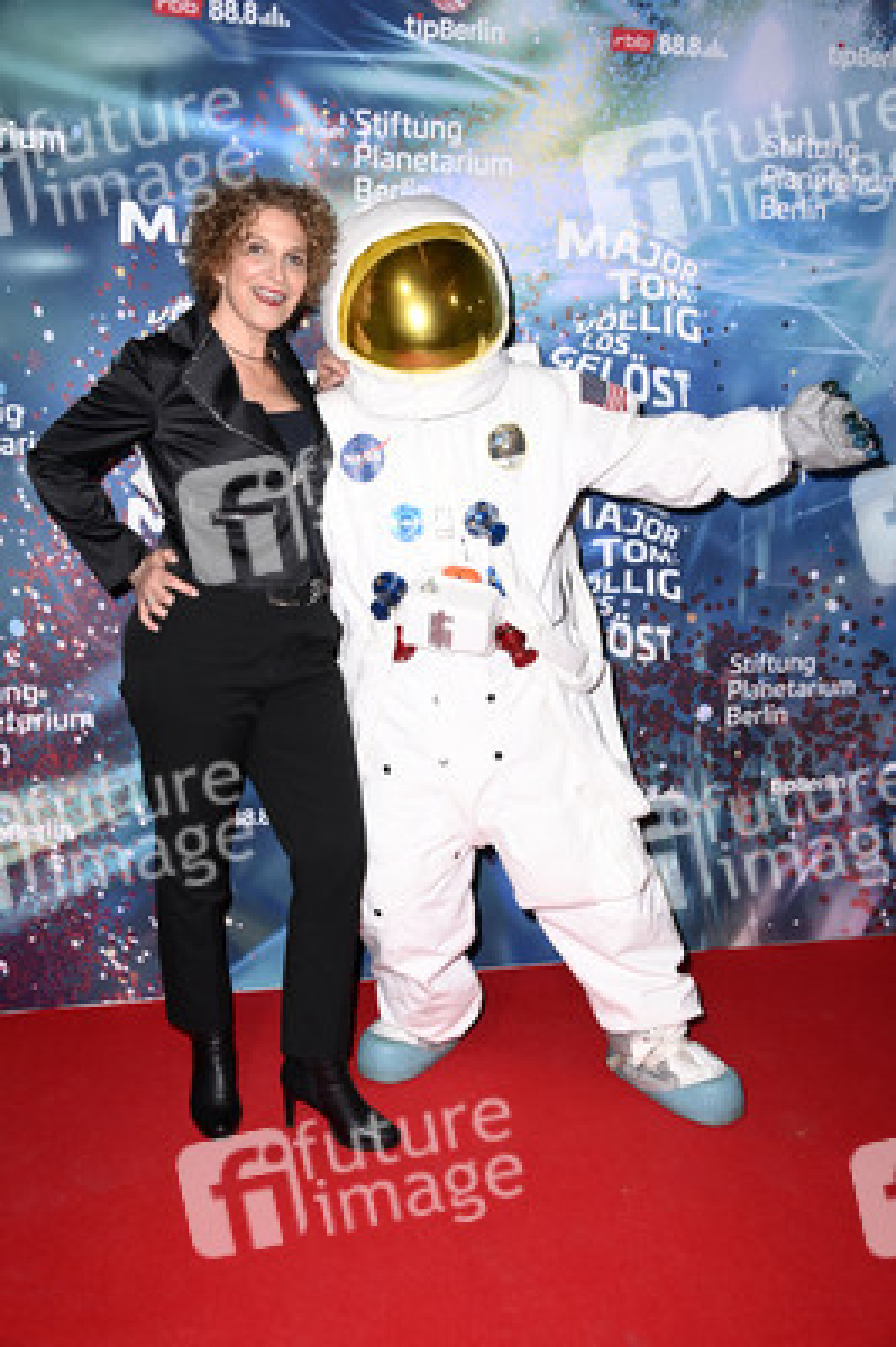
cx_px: 448
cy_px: 674
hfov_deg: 36.8
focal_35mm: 36
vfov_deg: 53.2
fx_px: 1346
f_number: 5.6
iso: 500
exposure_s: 1/160
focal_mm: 36
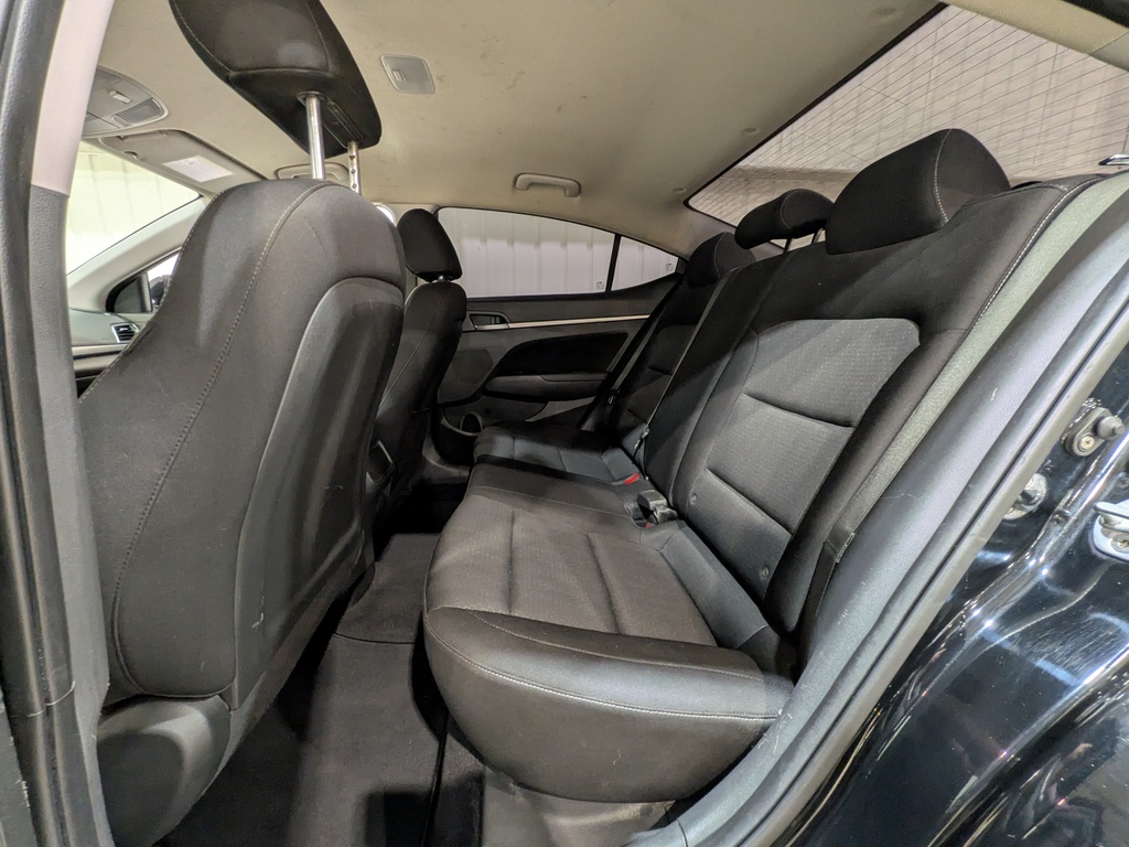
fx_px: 457
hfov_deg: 102.1
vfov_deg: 85.7
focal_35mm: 14
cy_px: 424
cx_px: 564
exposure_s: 1/25
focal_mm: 1.83
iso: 173
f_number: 2.2
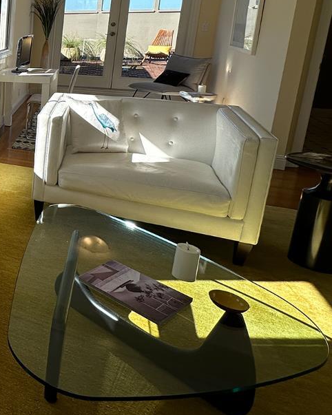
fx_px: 418
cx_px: -143
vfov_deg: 50.7
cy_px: 105
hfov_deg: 29.8
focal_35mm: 34
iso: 40
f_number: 2.2
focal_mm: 2.22
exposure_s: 1/540
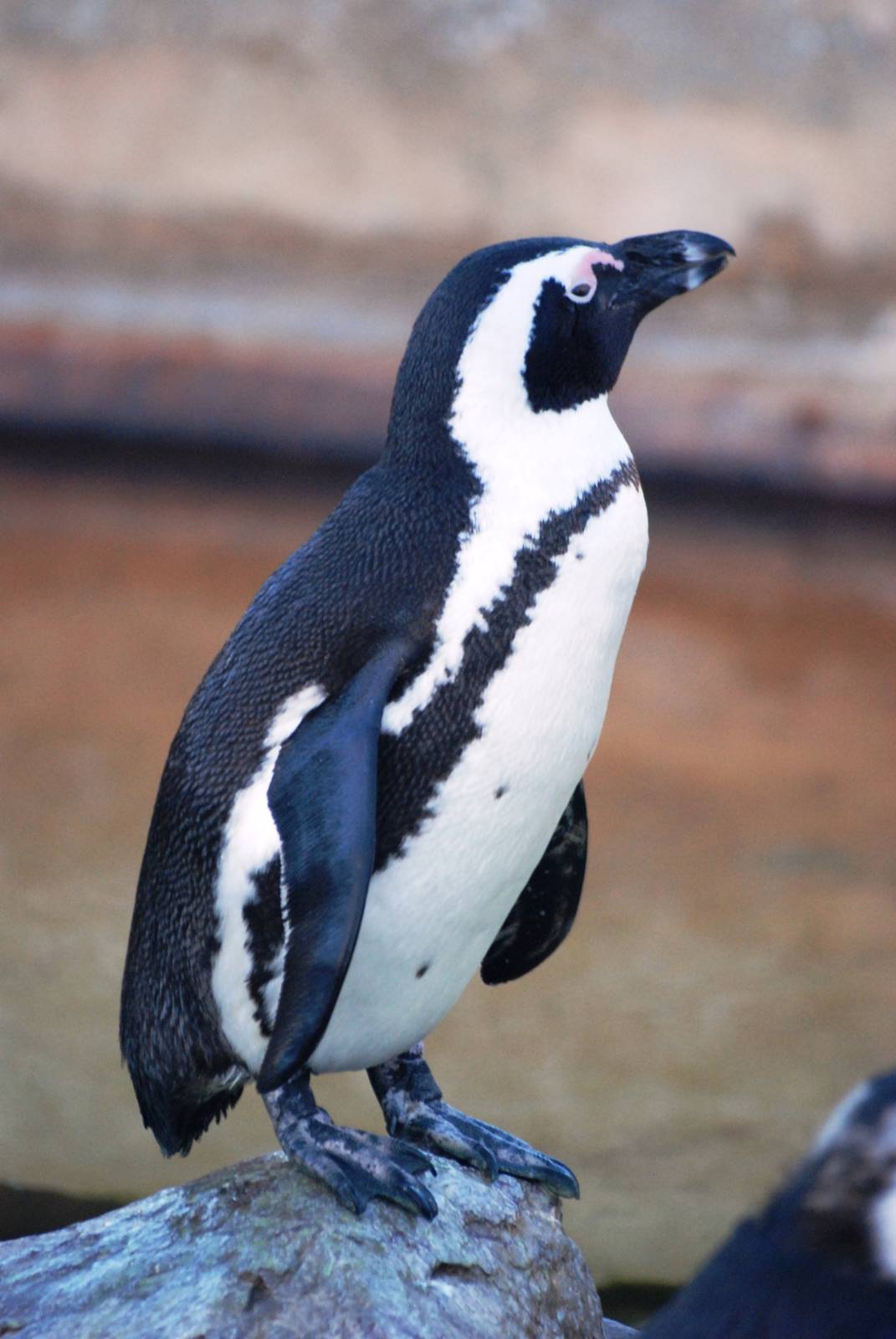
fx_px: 12285
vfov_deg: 6.2
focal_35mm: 330
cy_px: 670
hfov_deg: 4.2
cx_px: 448
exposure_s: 1/400
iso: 1000
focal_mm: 220
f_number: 5.3
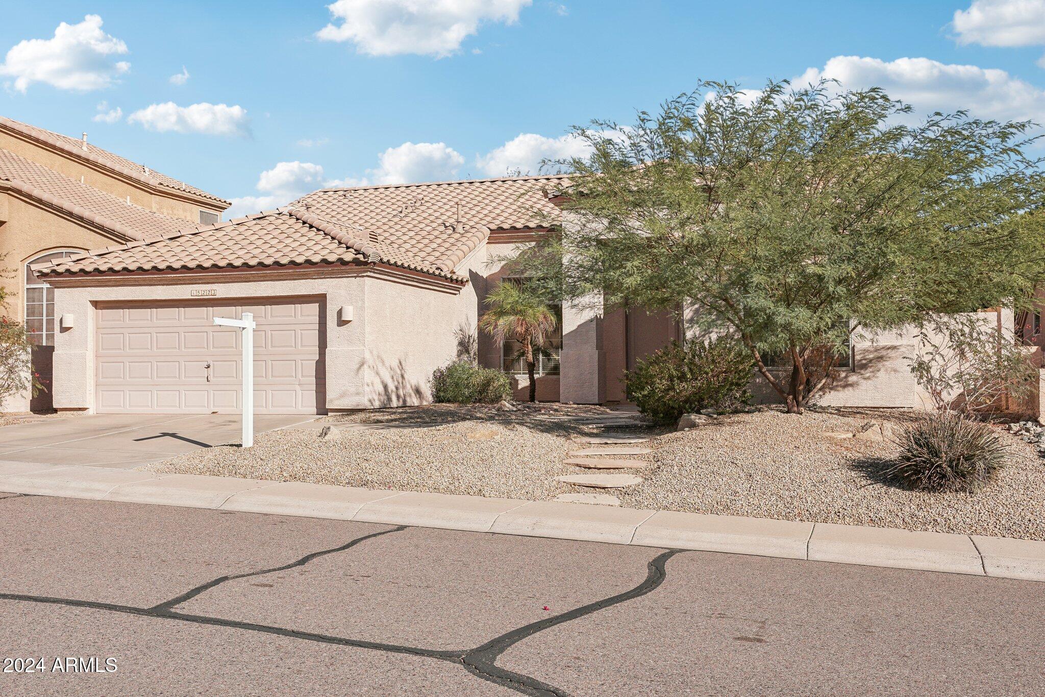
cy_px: 348
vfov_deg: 36.9
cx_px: 522
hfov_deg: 53.1
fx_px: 1045
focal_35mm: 36
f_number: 8
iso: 100
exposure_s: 1/500
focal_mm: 24
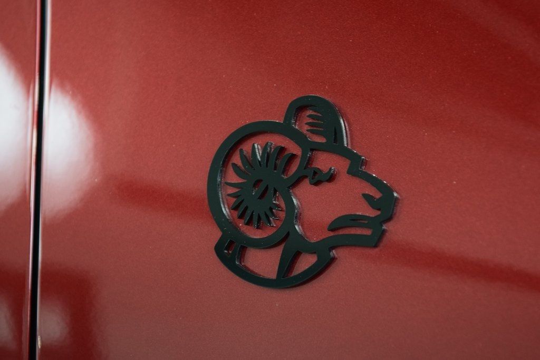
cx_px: 270
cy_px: 180
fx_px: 1575
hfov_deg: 19.5
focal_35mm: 105
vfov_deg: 13.0
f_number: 4
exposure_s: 1/30
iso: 1600
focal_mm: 70
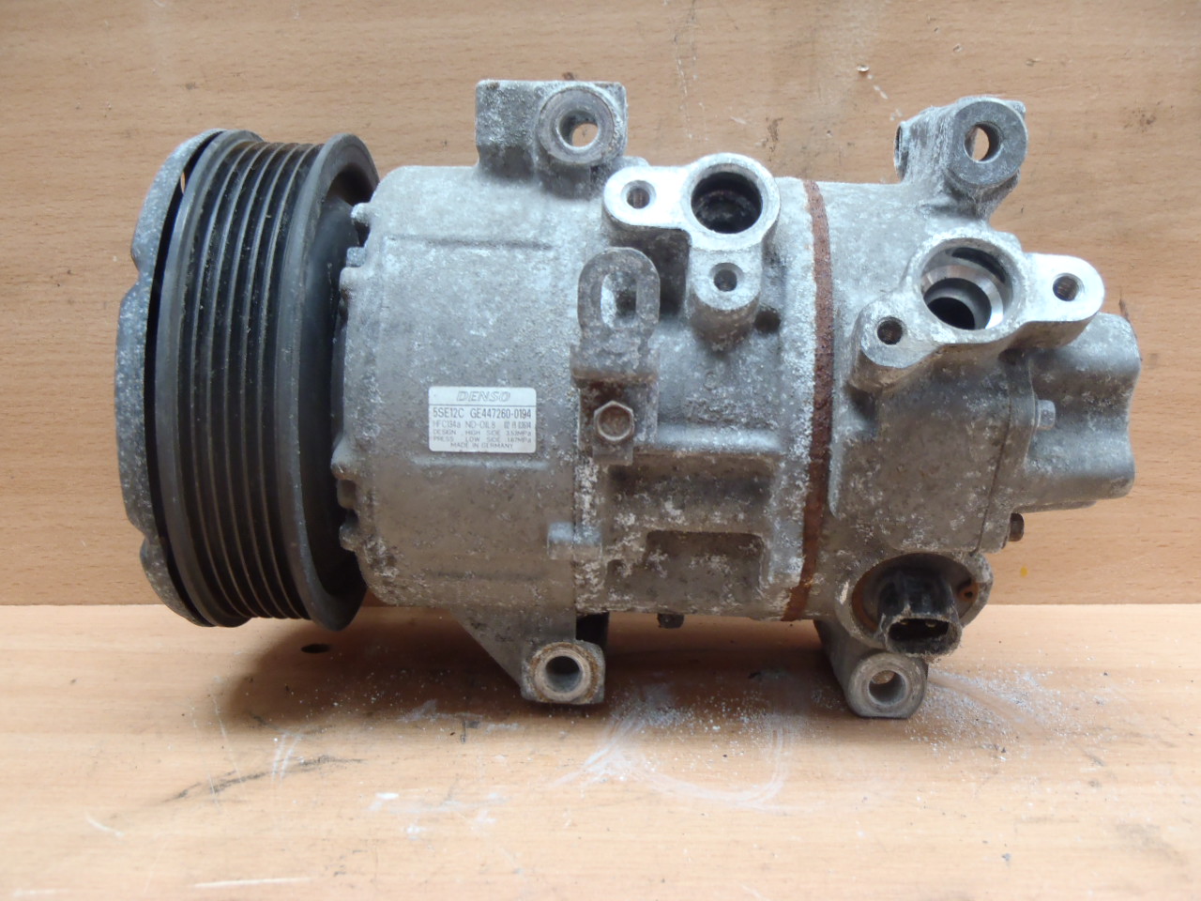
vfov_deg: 37.7
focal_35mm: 38
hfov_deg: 49.0
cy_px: 450
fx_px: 1318
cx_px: 600
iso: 200
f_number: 4.6
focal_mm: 6.83
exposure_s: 1/15
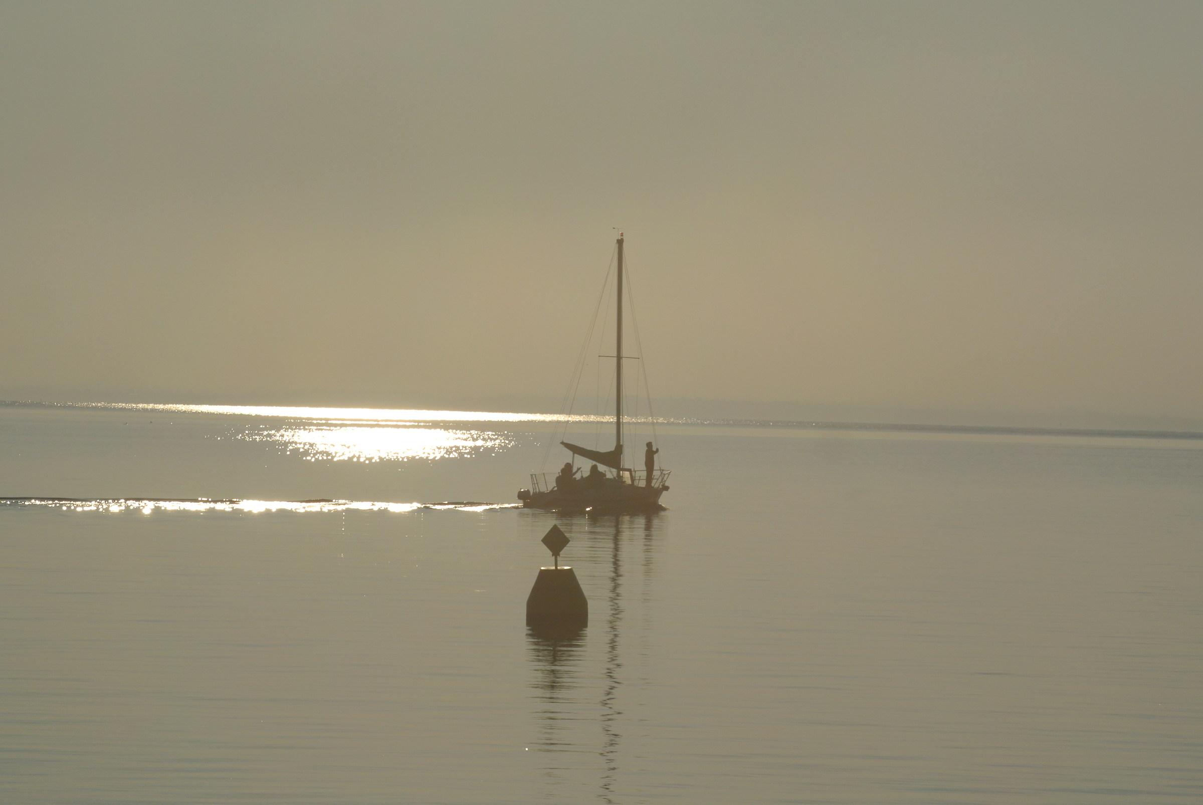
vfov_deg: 6.4
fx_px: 7226
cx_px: 602
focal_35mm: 216
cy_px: 402
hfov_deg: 9.5
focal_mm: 80.1
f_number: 11
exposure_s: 1/1600
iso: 100
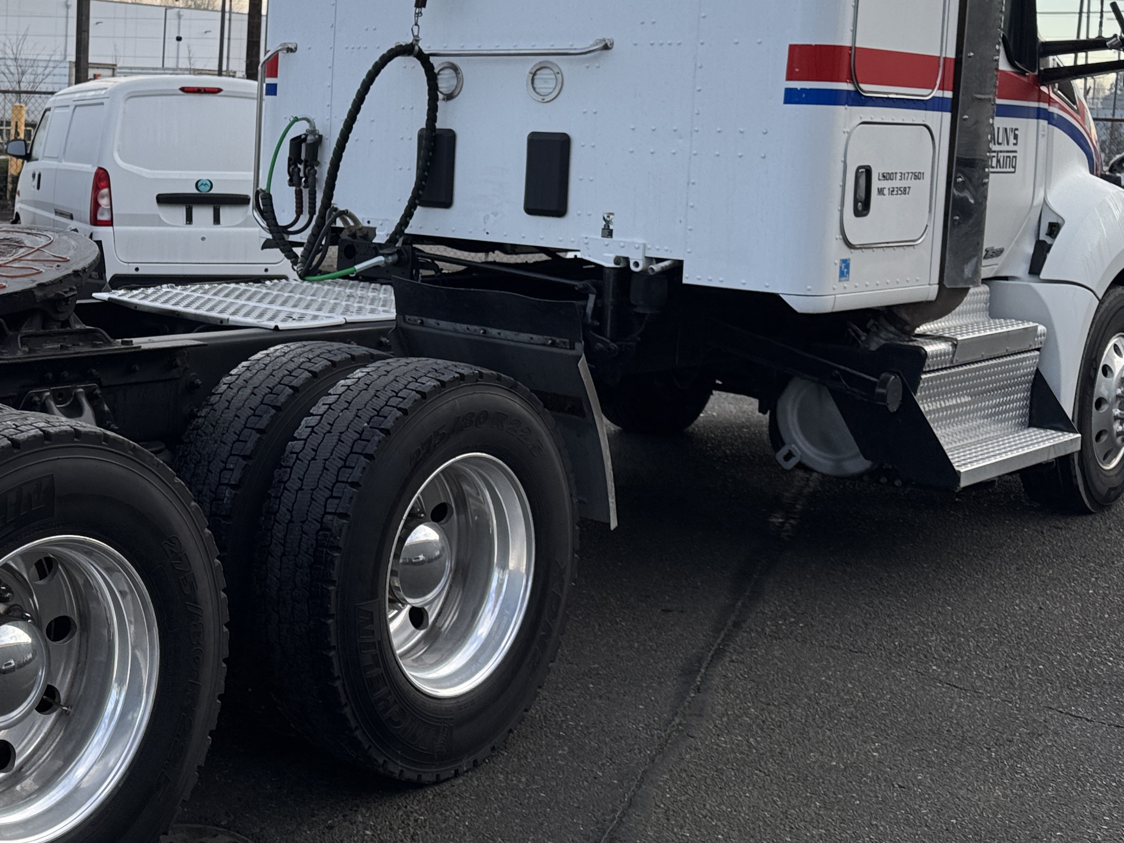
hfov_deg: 35.5
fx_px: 1656
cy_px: 231
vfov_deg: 28.2
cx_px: 133
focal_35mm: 51
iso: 80
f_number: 1.78
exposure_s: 1/1678
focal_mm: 6.76
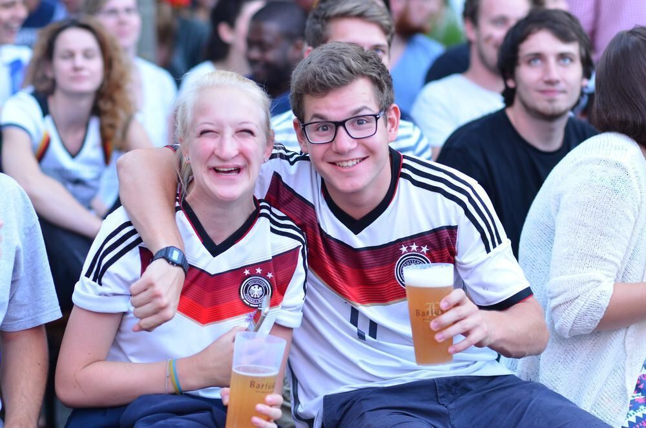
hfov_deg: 16.1
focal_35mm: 128
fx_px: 2283
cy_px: 214
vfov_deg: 10.7
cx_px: 323
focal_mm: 85
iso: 400
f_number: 2.8
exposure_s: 1/160
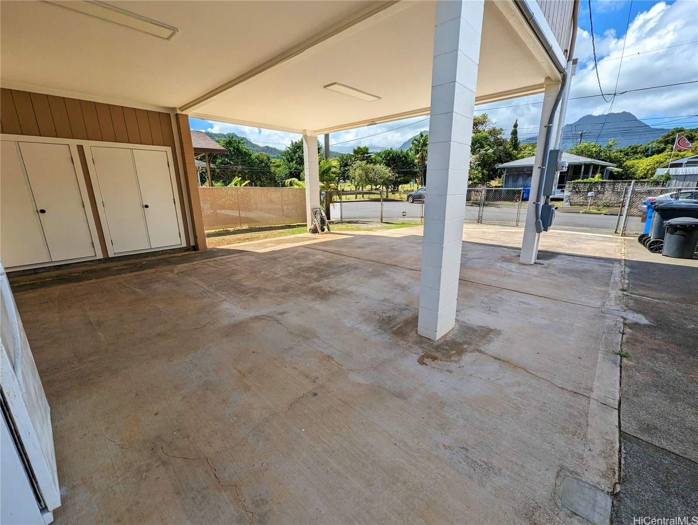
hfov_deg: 106.1
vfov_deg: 90.0
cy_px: 262
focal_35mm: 13
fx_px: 262
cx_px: 349
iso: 47
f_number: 2.2
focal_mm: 1.95
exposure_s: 1/1603
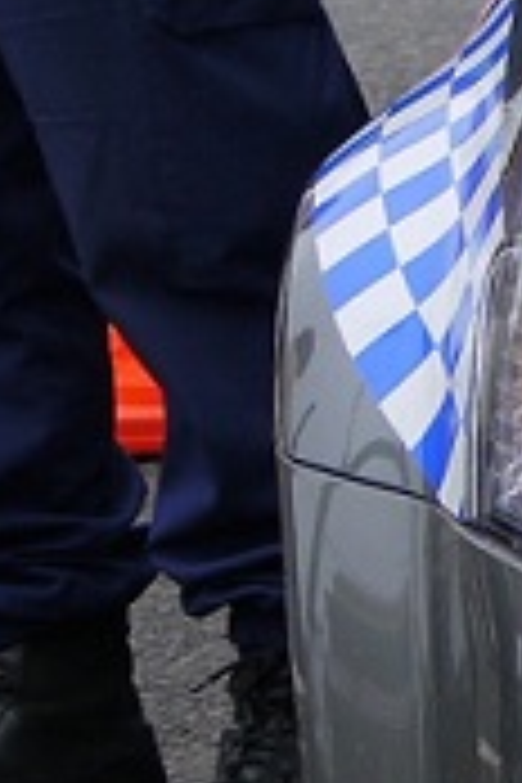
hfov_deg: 2.5
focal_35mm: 532
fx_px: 11570
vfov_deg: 3.9
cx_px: 1739
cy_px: 61
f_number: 5.6
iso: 125
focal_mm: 45
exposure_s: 1/320
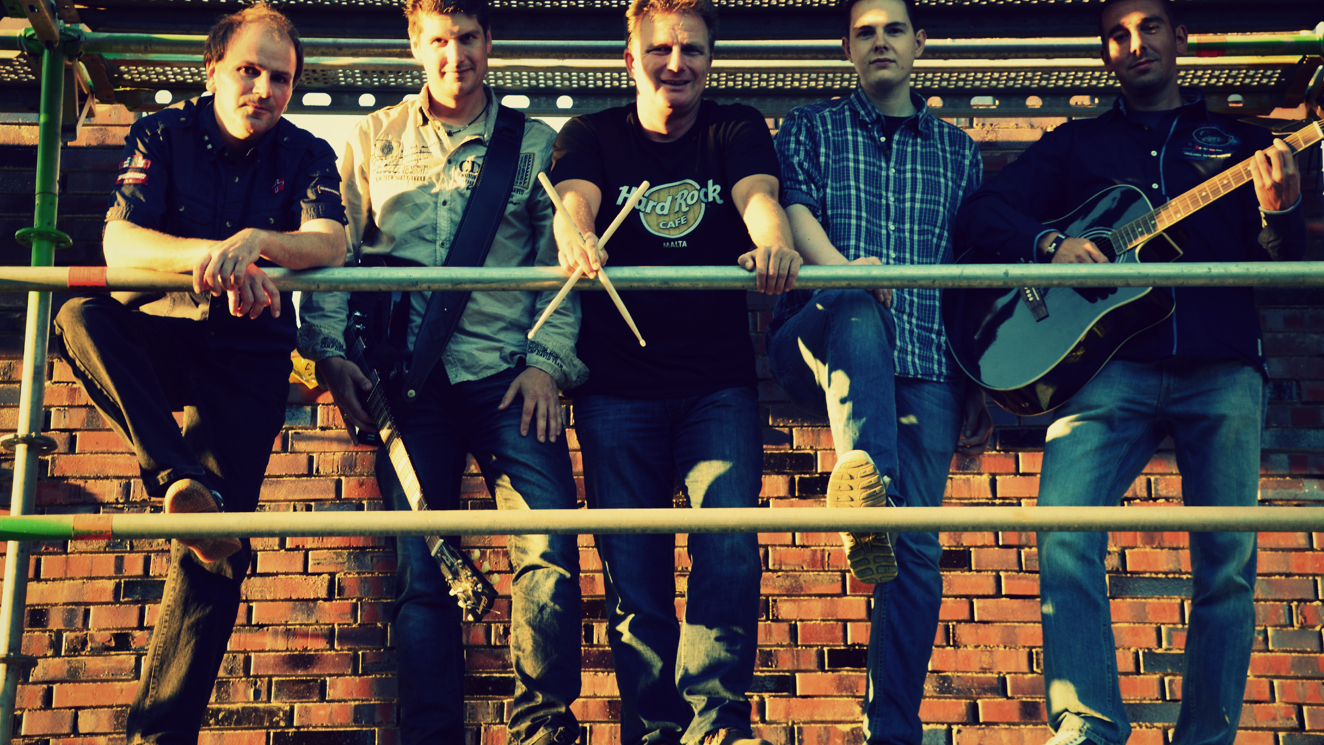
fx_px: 3038
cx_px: 662
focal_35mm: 87
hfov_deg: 24.6
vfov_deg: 14.0
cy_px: 314
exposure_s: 1/60
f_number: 8
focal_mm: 55
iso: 400
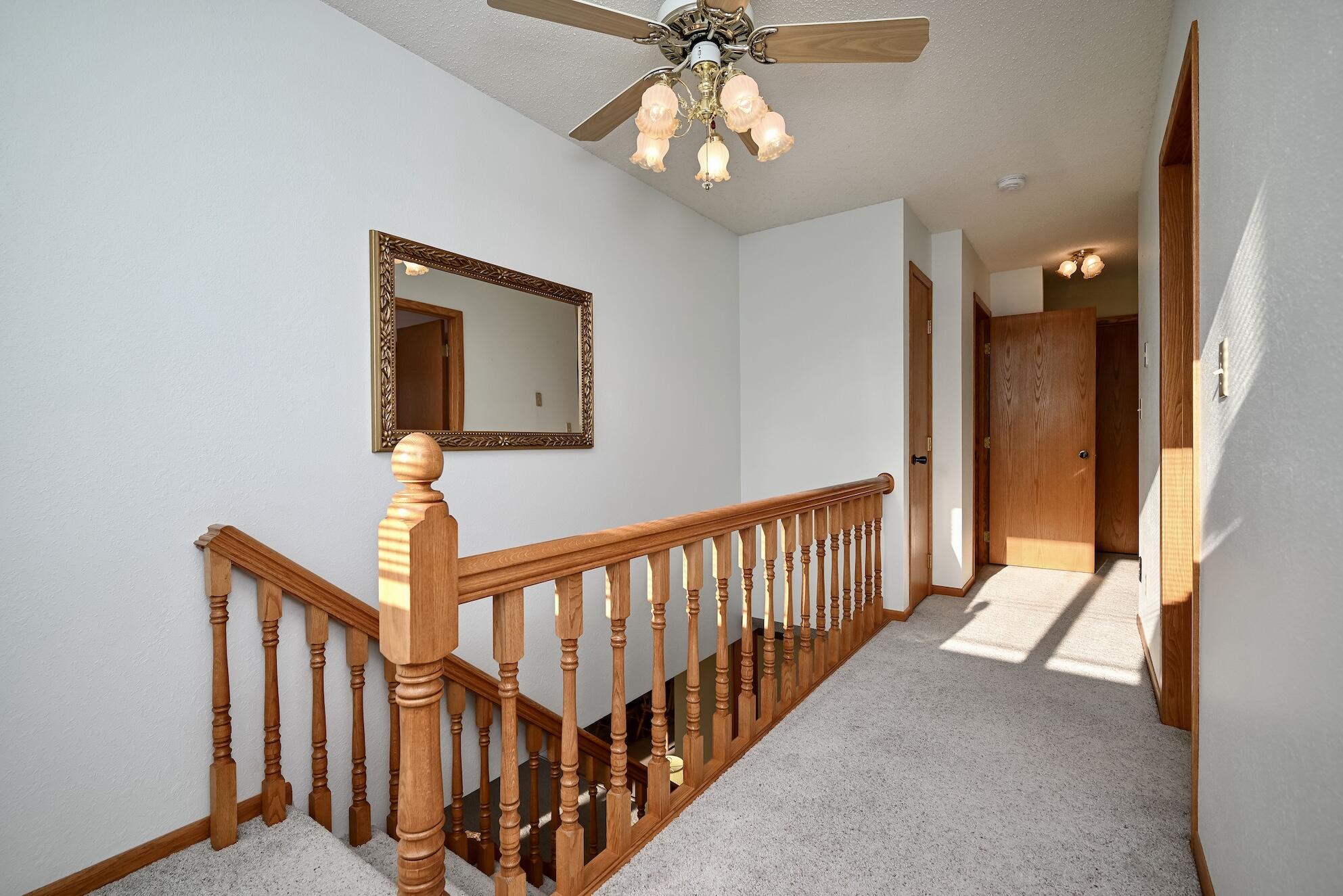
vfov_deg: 73.8
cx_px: 672
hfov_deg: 96.7
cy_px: 448
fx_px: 597
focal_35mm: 16
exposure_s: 1/125
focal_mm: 16
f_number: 5
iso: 160
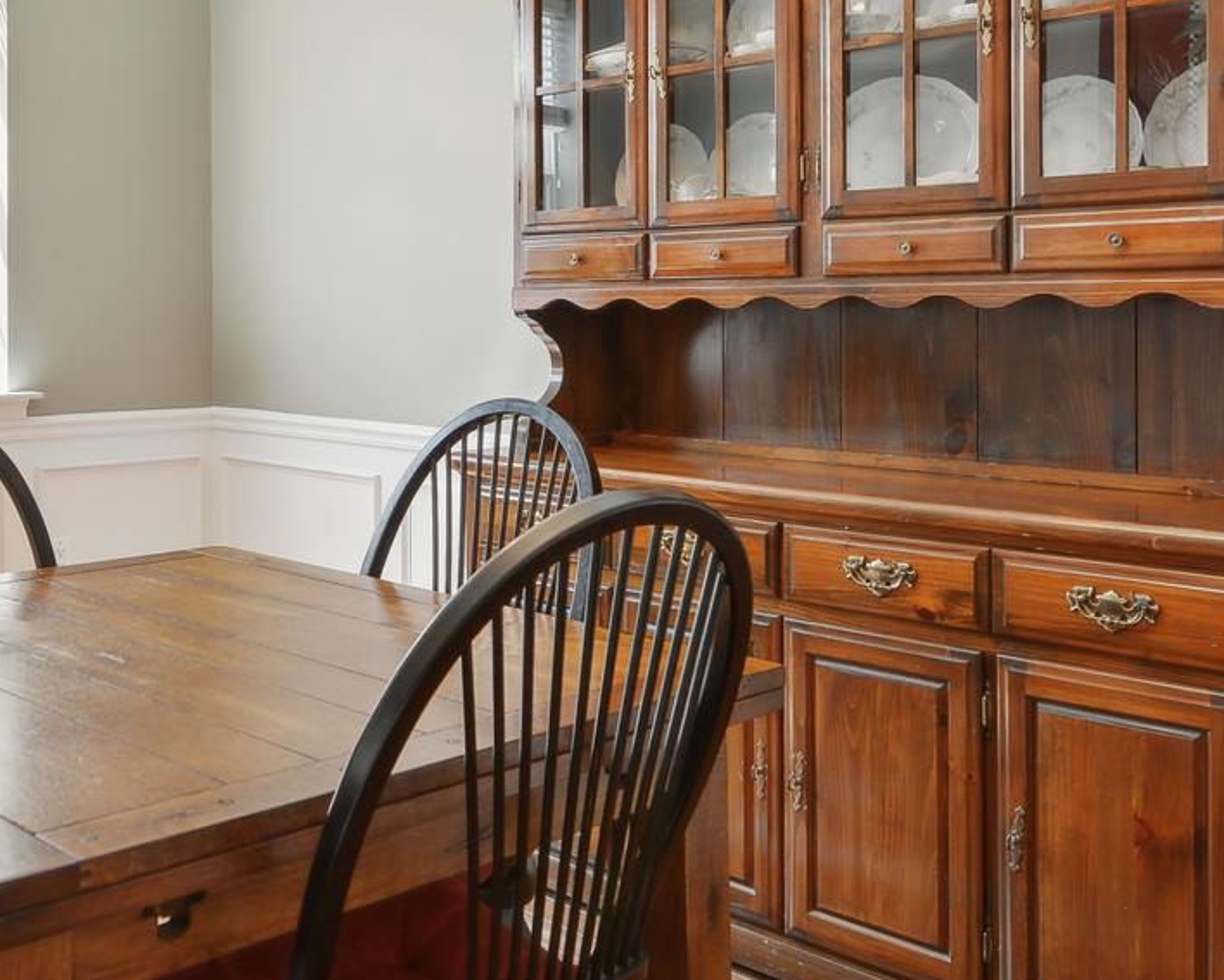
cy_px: 306
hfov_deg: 46.4
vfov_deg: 38.6
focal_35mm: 38
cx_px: 325
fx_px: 1377
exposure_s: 1/50
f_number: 5
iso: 400
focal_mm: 14
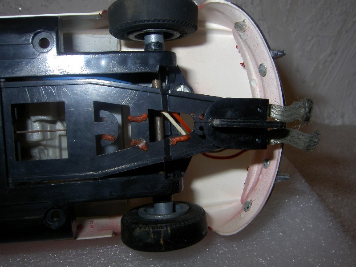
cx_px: 178
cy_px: 134
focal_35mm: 34
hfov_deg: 54.0
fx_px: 350
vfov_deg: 41.8
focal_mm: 5.6
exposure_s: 1/60
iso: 50
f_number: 4.7
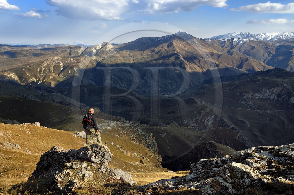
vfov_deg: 36.8
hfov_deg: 53.2
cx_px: 147
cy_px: 98
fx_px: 294
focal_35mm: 36
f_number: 11
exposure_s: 1/250
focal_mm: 36
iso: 200
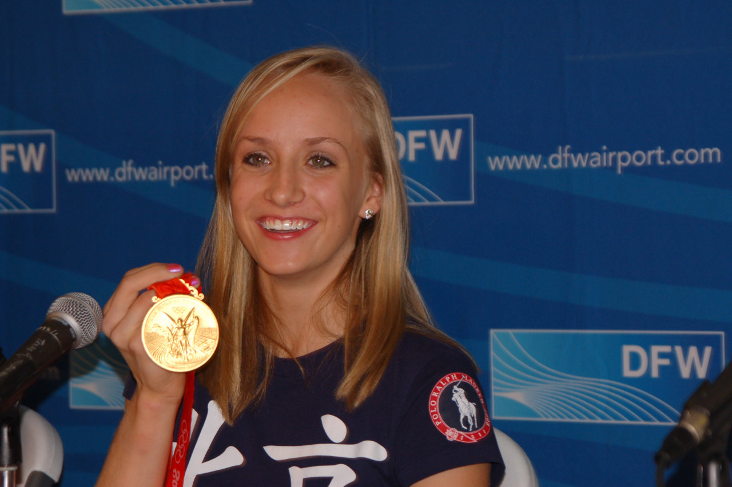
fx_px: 3047
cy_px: 244
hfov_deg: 13.7
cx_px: 366
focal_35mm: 150
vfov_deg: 9.1
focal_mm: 100
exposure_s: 1/60
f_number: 5.6
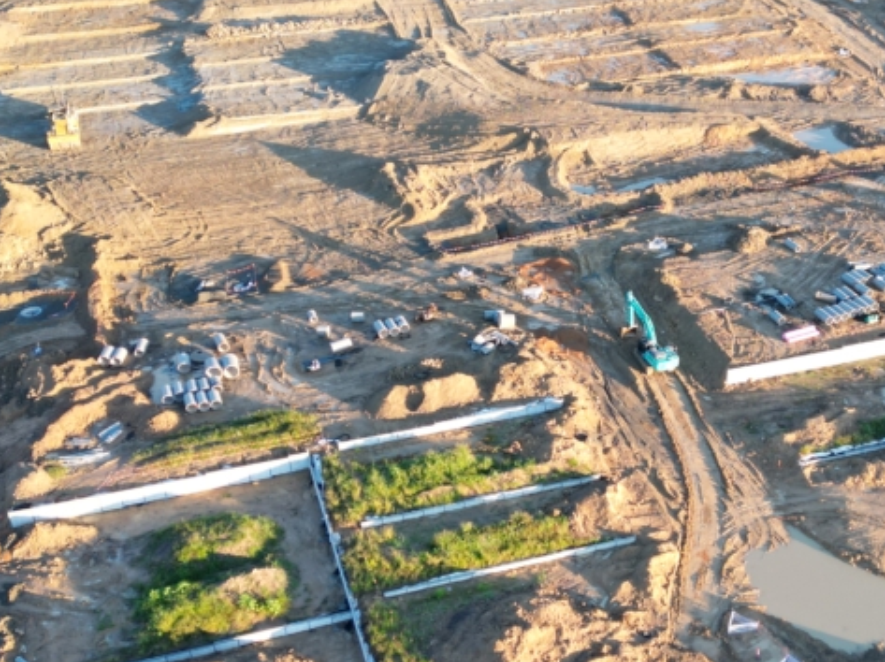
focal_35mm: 52
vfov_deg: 27.9
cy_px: 393
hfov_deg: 36.5
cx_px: 580
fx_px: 1328
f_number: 1.7
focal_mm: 6.72
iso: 150
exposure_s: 1/320
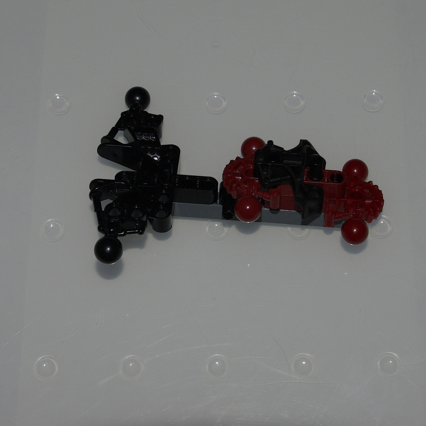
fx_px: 1182
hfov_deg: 20.4
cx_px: 221
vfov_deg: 20.4
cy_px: 148
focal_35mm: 85
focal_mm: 31
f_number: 8
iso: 400
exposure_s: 1/45
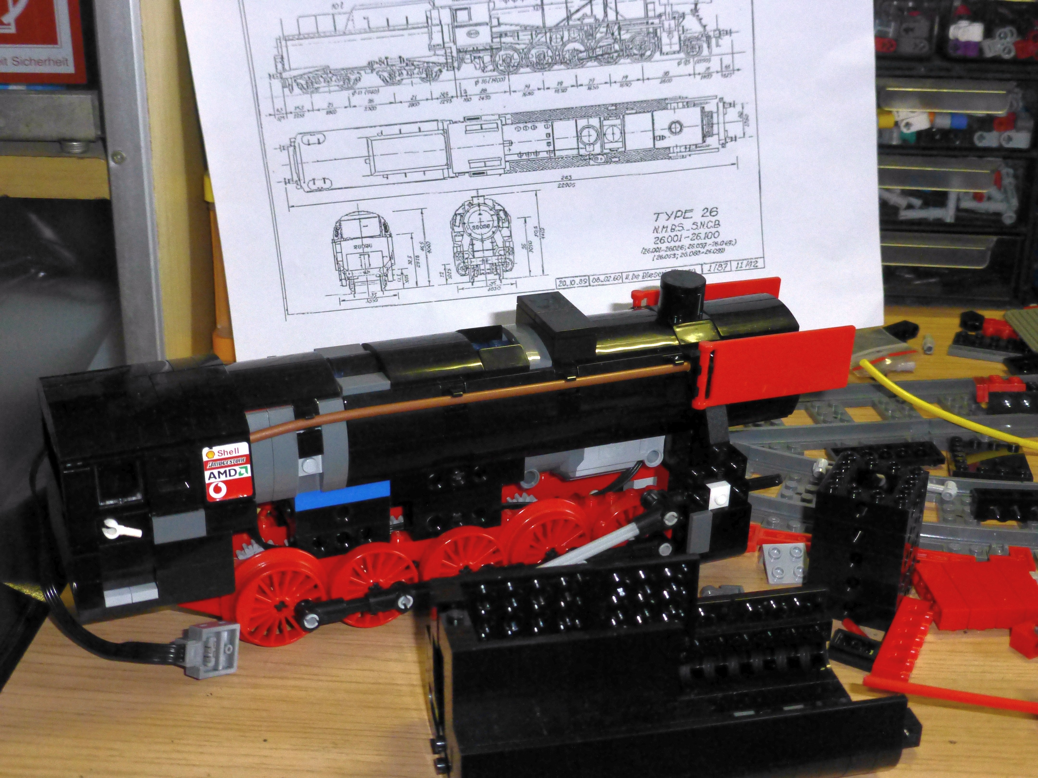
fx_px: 1529
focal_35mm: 51
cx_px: 519
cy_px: 389
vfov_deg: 28.6
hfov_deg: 37.5
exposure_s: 1/30
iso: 800
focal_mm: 9
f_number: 4.4
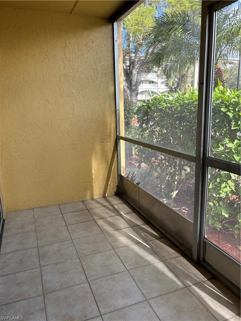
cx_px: 120
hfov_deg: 53.1
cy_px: 160
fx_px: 241
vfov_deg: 67.3
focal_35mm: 26
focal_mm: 5.96
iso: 50
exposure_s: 1/288
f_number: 1.6
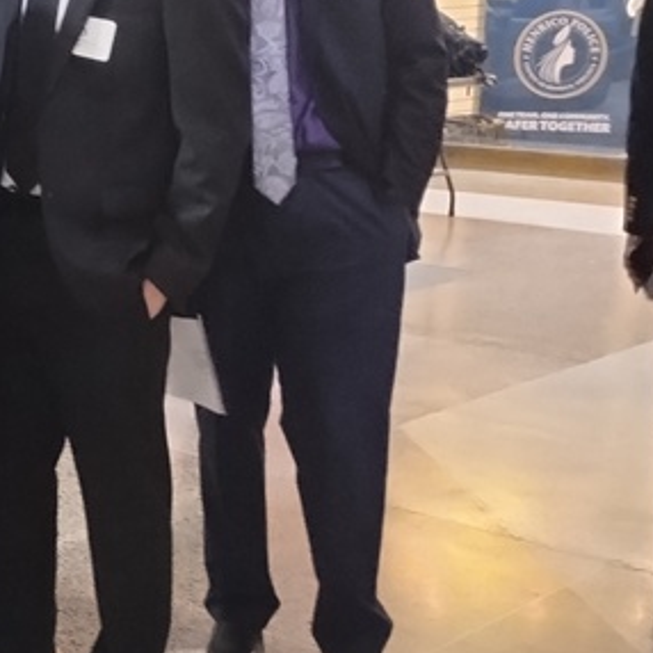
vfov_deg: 21.9
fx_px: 1686
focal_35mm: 79
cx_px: -283
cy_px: 240
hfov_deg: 19.5
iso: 453
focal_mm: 4.71
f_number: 1.7
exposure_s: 1/20
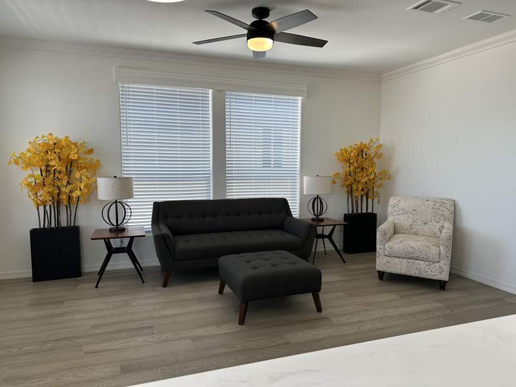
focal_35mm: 24
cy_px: 194
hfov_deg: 71.6
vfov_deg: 56.8
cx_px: 258
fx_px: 358
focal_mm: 6.86
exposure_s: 1/234
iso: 64
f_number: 1.78
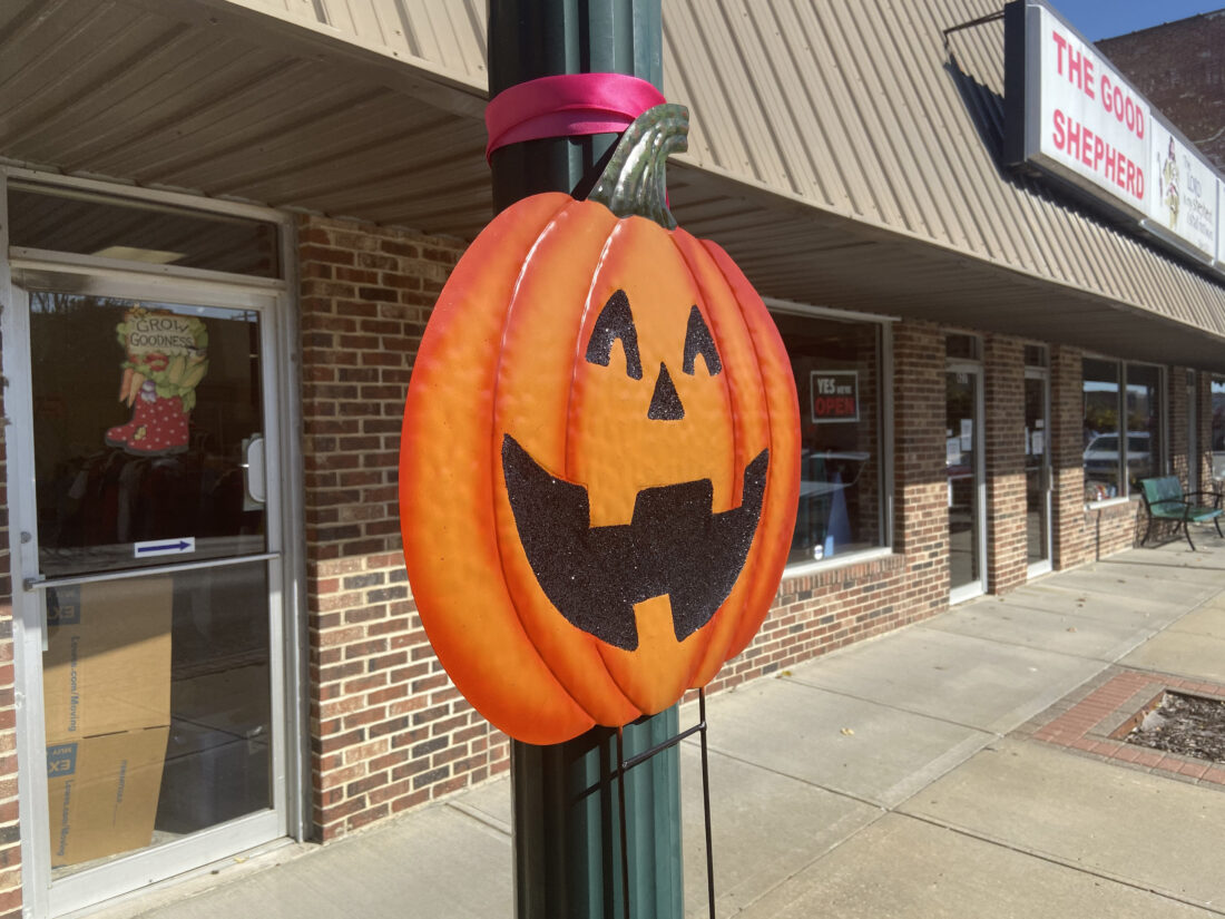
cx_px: 612
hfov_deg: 67.3
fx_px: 920
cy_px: 460
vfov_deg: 53.1
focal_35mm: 26
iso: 32
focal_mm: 4.25
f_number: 1.8
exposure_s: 1/2463
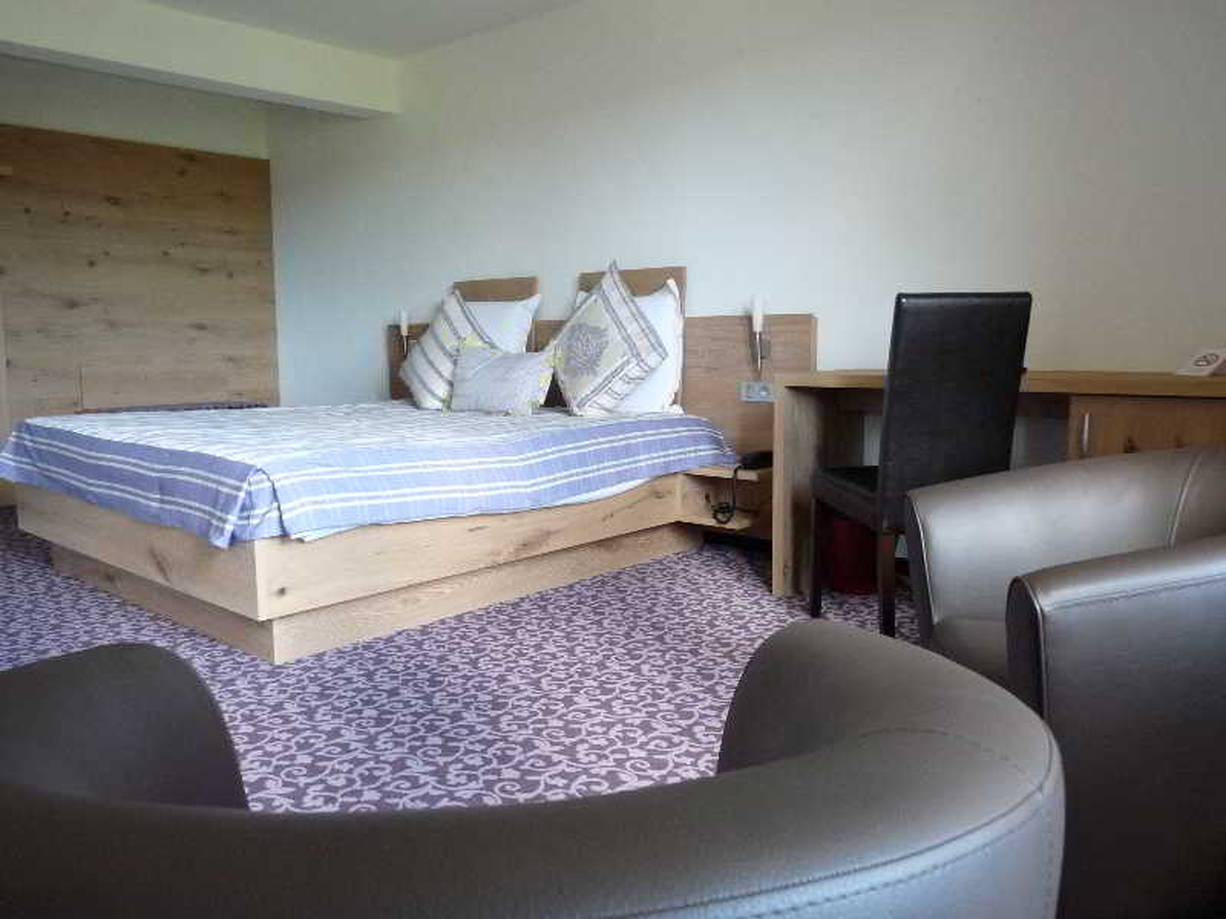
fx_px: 956
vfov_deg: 51.4
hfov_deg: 65.3
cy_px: 460
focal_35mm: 27
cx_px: 613
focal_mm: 4.8
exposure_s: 1/30
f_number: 2.8
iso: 320
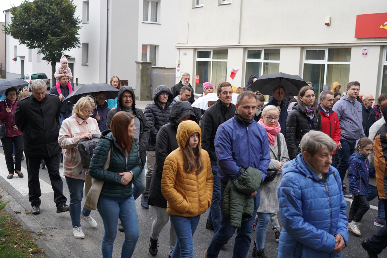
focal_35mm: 44
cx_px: 194
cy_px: 129
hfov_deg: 44.5
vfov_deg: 30.5
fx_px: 473
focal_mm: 44
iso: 2500
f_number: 4
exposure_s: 1/160
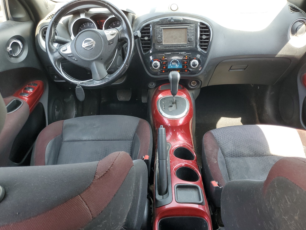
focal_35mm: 27
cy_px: 114
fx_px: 239
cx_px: 151
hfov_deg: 65.3
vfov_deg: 51.4
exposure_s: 1/120
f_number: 1.5
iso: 73
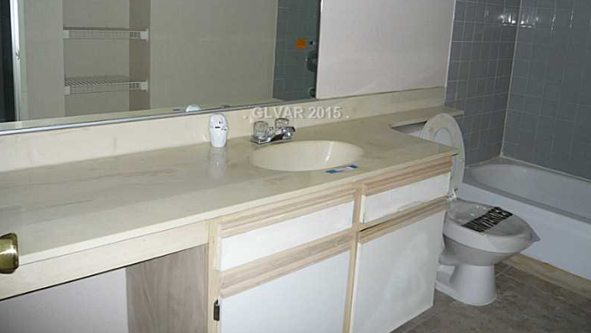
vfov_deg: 37.4
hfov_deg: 62.6
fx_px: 486
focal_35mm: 31
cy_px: 113
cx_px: 297
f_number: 2.8
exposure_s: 1/30
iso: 125
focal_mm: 4.6
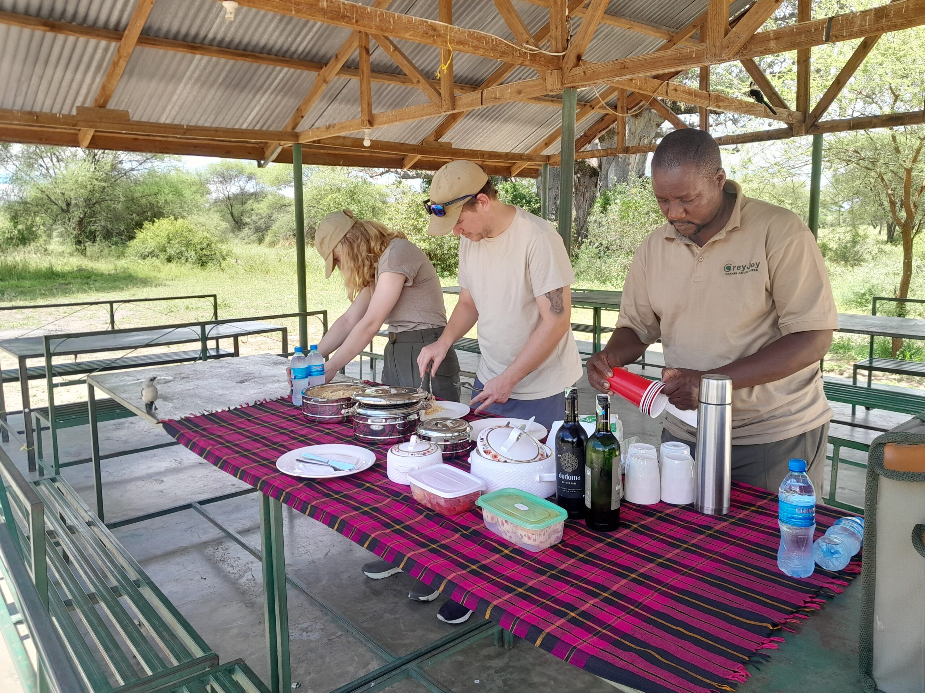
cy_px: 346
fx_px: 721
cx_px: 462
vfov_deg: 51.4
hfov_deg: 65.3
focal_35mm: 27
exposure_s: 1/100
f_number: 1.8
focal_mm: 4
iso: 40
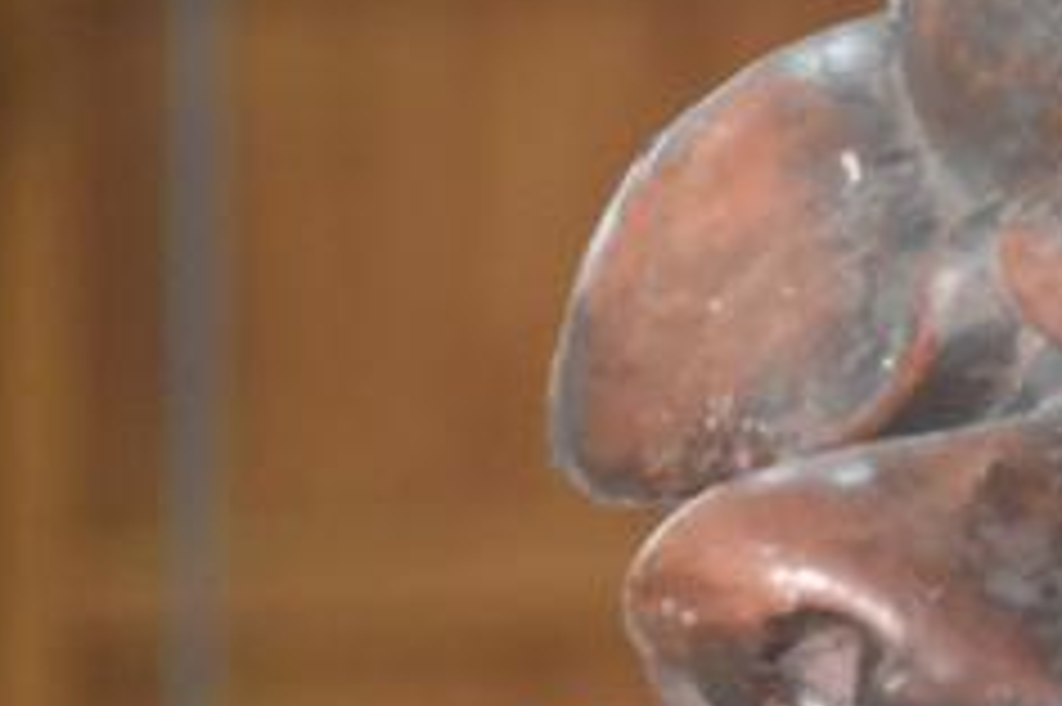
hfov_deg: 2.3
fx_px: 26413
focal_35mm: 896
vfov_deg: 1.5
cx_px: 2380
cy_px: 582
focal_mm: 130
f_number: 6
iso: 4000
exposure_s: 1/60
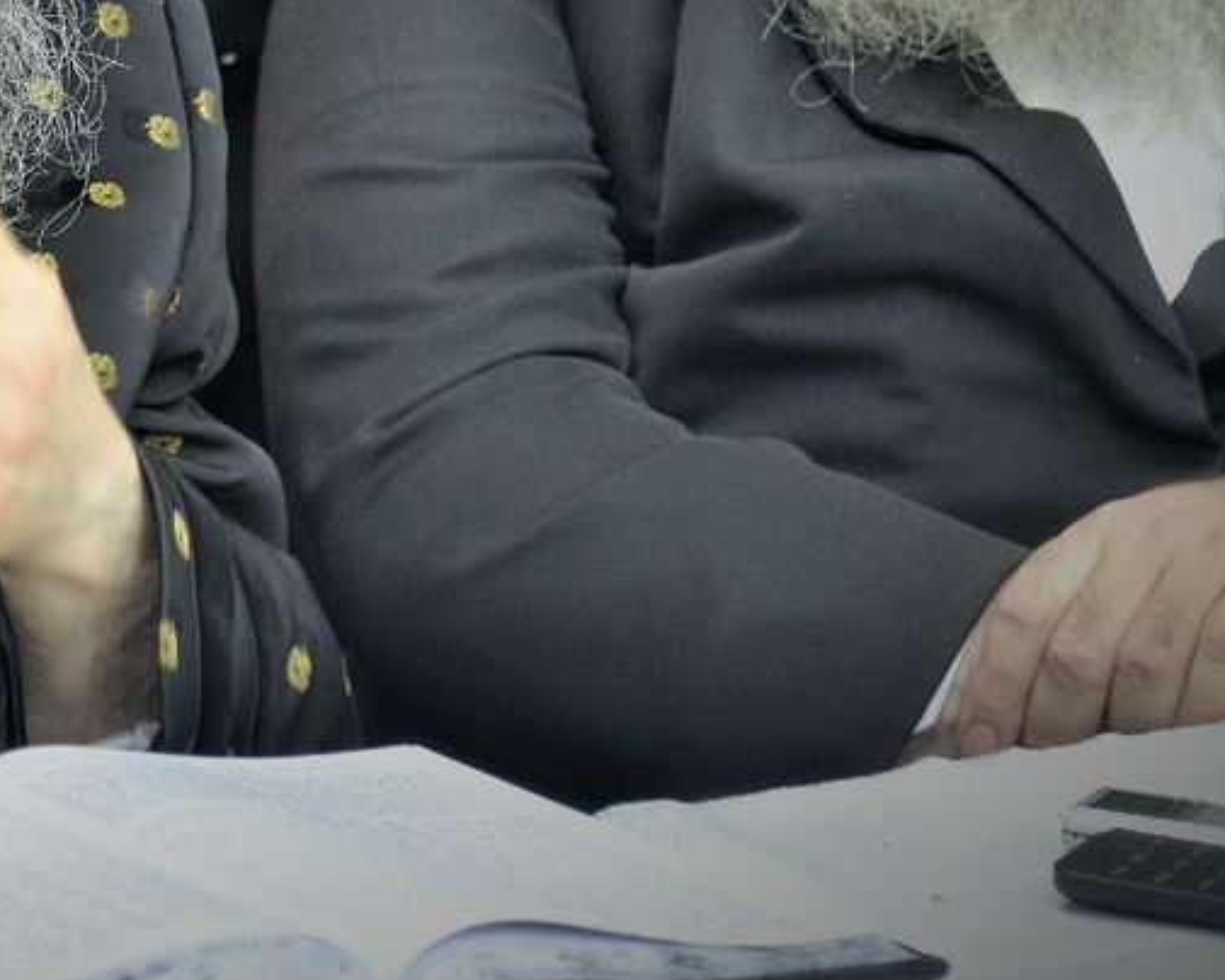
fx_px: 8121
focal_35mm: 224
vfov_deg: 6.9
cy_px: 44
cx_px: -213
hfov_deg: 8.5
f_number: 4
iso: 640
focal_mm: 86
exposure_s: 1/100
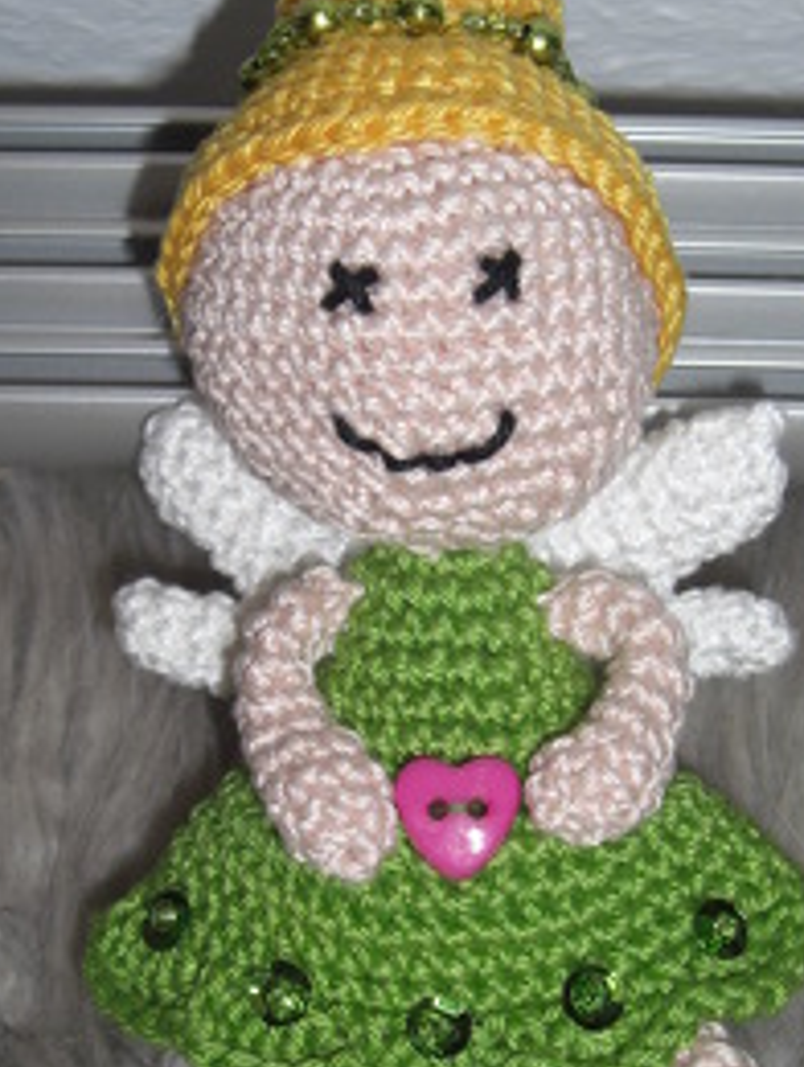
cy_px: 620
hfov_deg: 21.7
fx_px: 2099
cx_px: 435
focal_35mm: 68
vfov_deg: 28.5
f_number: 4
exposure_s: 1/60
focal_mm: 7.9
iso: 80
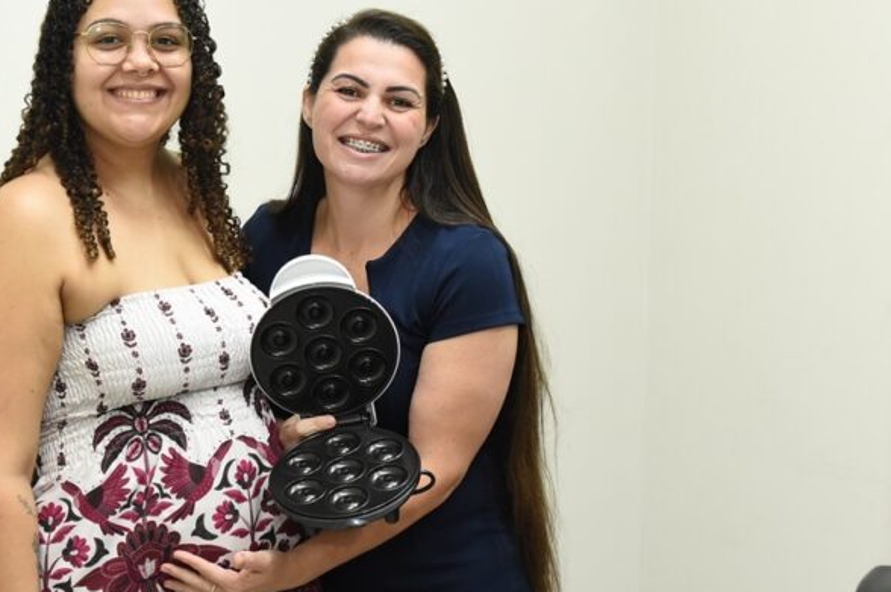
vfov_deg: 22.2
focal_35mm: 61
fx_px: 1508
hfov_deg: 32.2
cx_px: 202
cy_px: 342
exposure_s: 1/160
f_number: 4
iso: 3200
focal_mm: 35
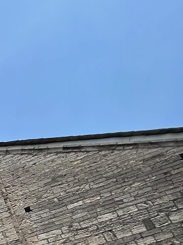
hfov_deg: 18.7
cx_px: -175
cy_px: 302
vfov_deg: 30.2
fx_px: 374
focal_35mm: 53
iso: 32
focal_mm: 1.57
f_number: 1.8
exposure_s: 1/1167
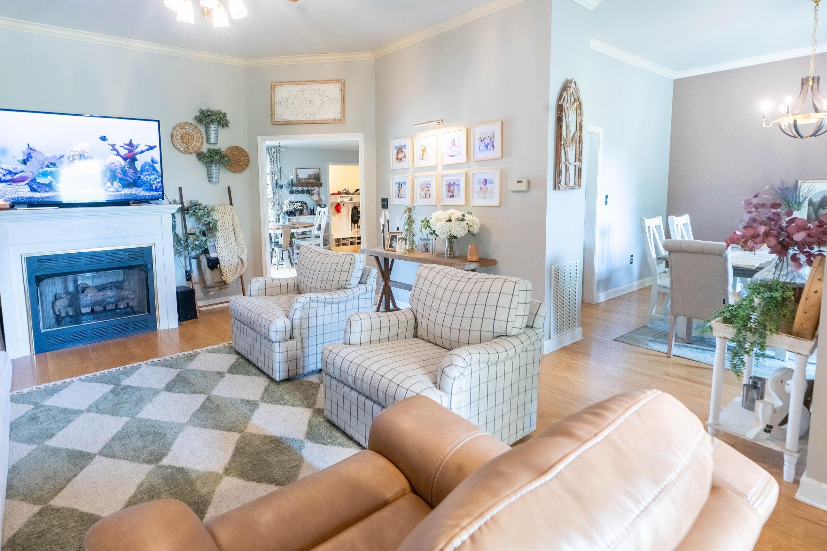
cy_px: 233
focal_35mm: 19
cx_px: 369
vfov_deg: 64.2
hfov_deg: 86.6
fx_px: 436
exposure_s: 1/80
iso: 400
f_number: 8
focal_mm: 16
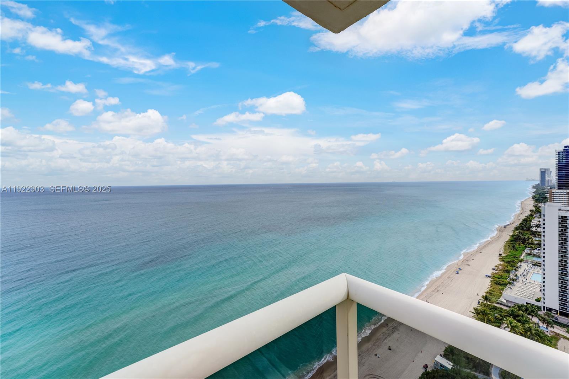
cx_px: 284
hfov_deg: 104.3
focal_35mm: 14
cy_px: 190
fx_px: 221
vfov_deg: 81.2
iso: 100
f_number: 9
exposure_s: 1/250
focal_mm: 14
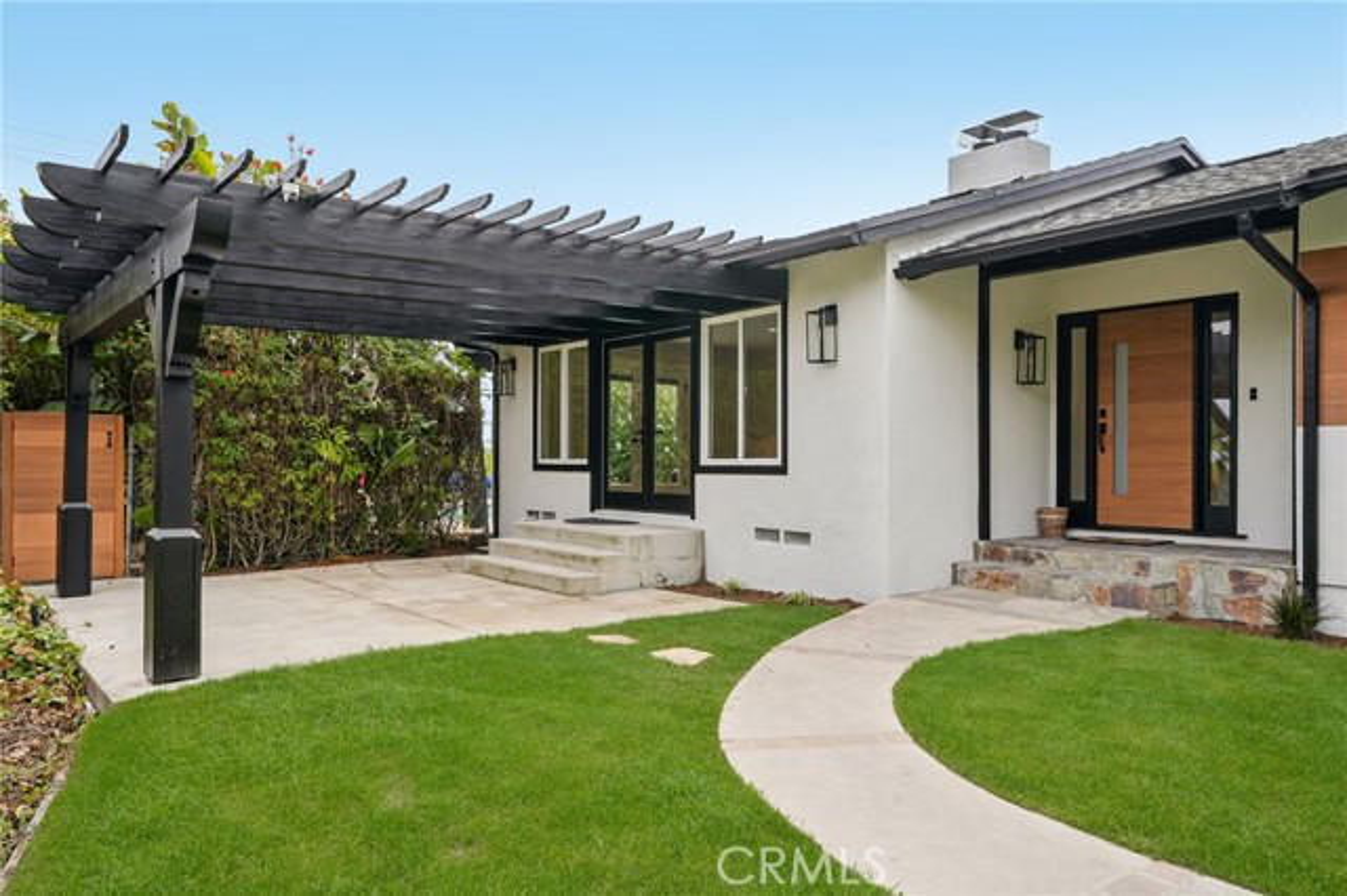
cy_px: 448
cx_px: 674
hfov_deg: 69.4
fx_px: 972
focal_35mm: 26
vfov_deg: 49.5
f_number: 8
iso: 100
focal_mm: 26
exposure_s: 1/500
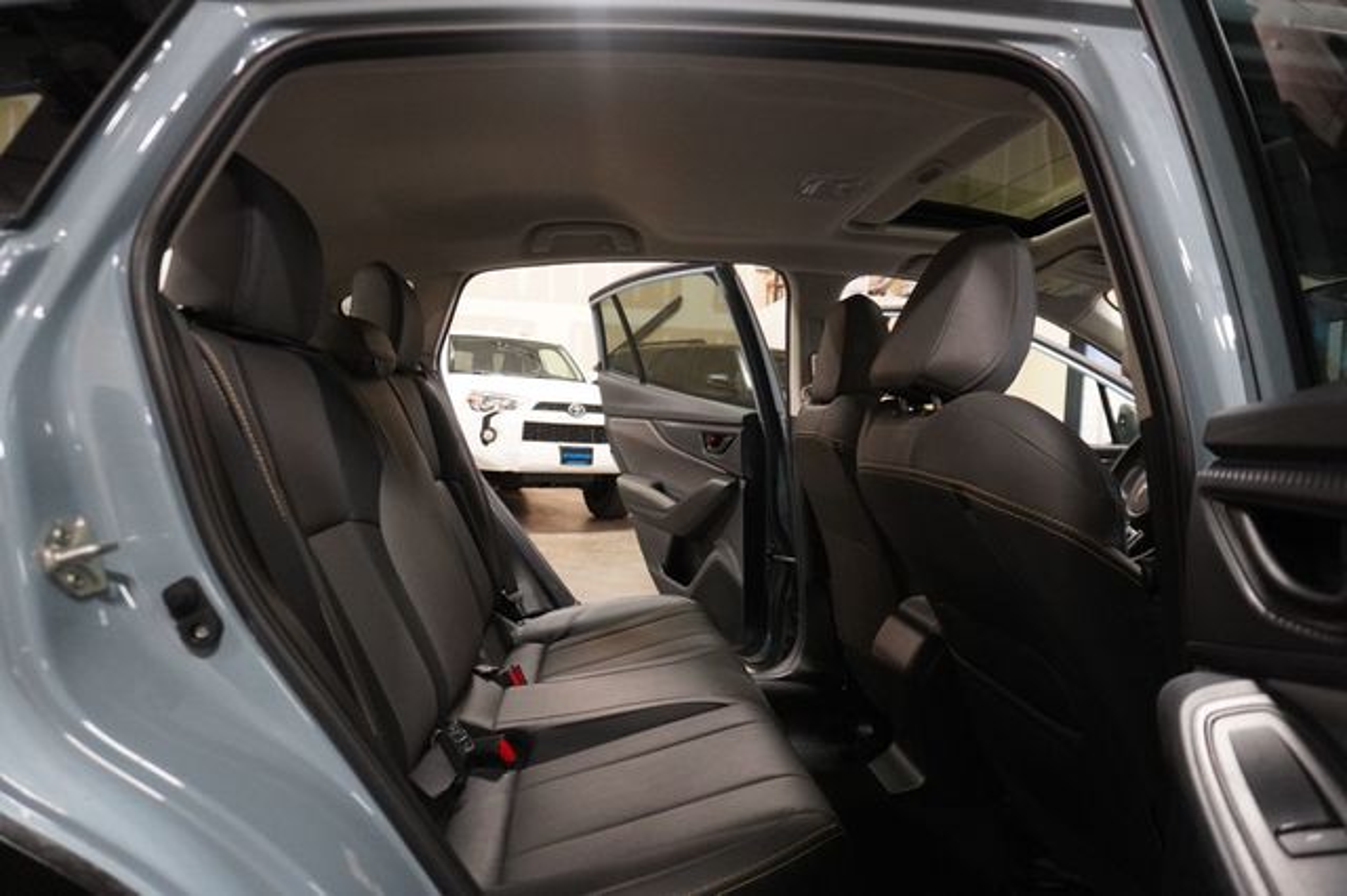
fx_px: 897
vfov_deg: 53.1
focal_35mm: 24
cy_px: 448
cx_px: 674
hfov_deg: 73.8
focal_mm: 16
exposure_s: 1/60
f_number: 4
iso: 3200
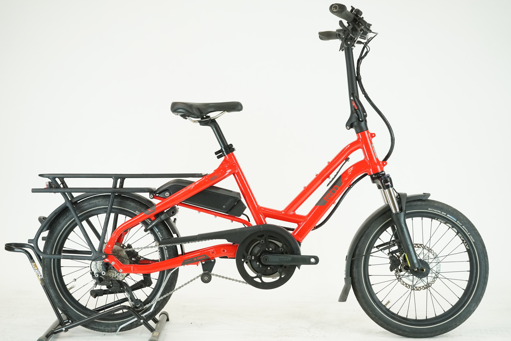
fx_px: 866
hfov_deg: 32.9
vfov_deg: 22.3
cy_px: 170
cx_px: 256
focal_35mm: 61
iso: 2000
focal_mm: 61
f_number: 6.3
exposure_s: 1/200
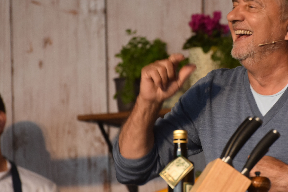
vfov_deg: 3.0
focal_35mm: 465
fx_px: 3720
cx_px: 222
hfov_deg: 4.4
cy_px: 79
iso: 900
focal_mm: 200
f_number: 5.3
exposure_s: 1/125
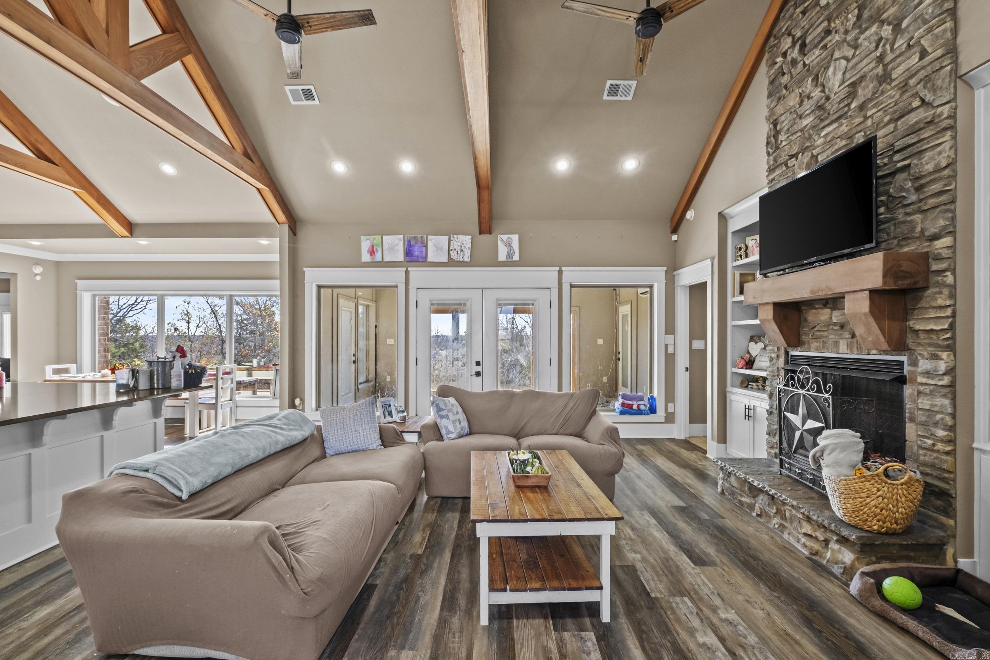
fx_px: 412
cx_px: 495
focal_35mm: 15
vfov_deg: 77.3
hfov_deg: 100.4
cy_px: 330
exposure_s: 1/6
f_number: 8
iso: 800
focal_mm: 10
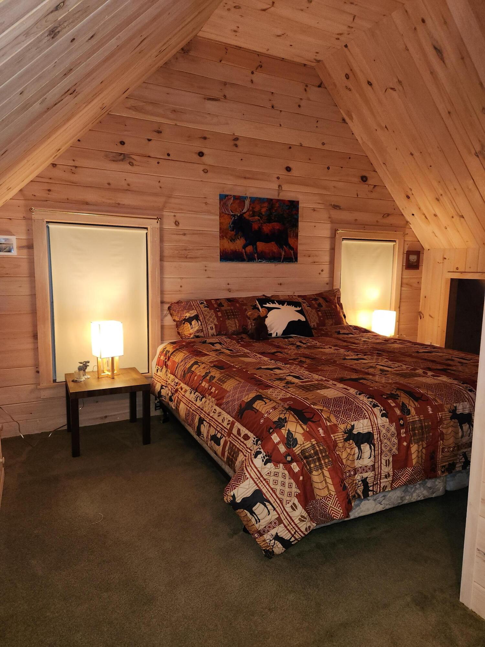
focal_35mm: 23
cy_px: 324
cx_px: 242
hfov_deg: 58.9
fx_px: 430
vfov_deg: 73.9
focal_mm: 5.4
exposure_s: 1/24
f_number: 1.8
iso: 160
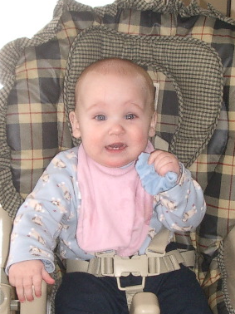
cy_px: 182
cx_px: 114
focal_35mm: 79
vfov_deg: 24.7
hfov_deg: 18.6
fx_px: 716
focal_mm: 5.8
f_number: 2.6
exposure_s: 1/40
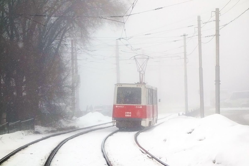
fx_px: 692
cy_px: 83
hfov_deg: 20.4
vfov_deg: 13.7
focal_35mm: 100
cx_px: 124
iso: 160
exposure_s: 1/500
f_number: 4.9
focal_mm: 37.1
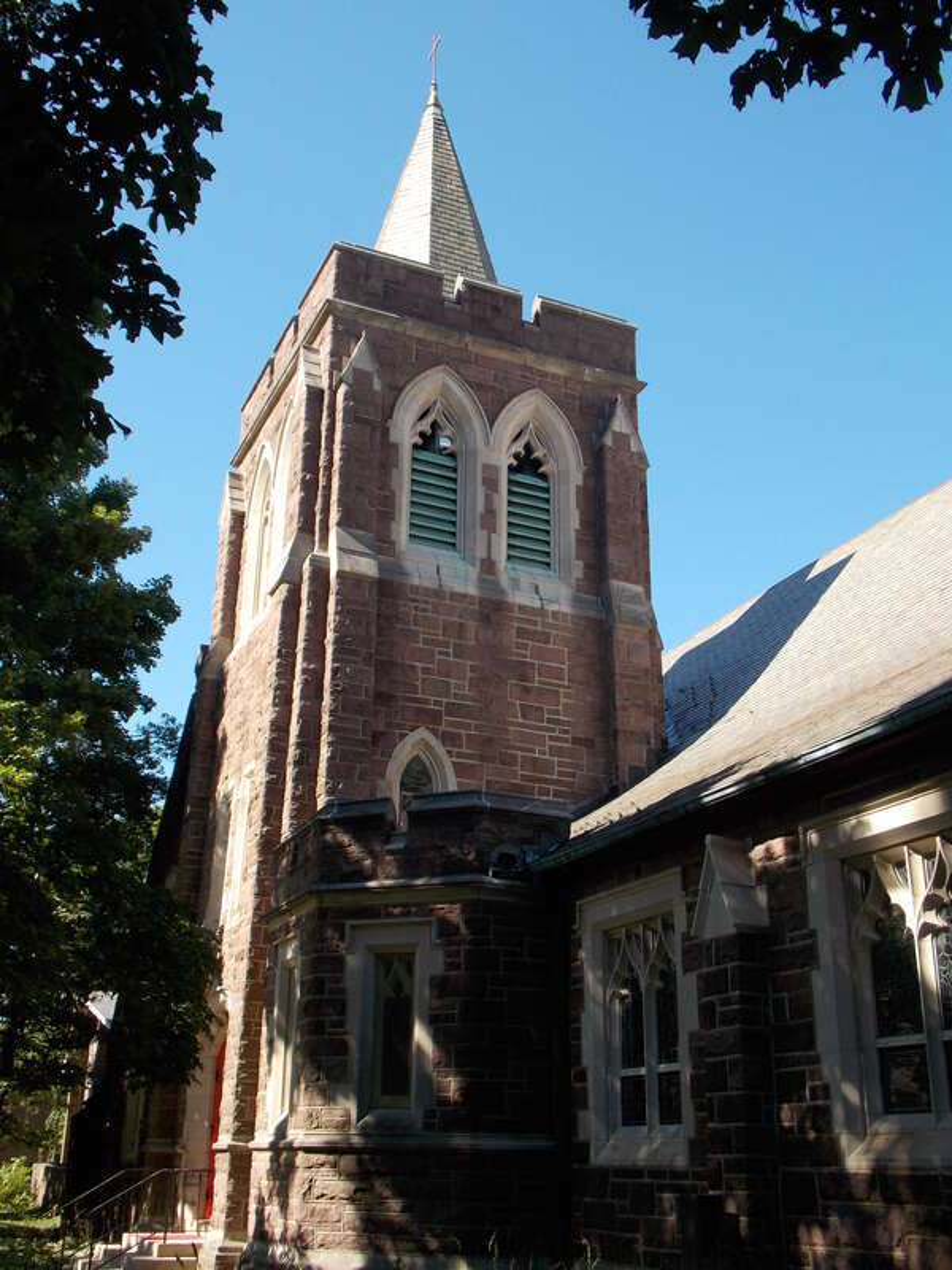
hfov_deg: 41.8
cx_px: 476
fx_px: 1247
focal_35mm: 34
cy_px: 635
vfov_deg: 54.0
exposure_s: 1/320
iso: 80
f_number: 3.4
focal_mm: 6.1
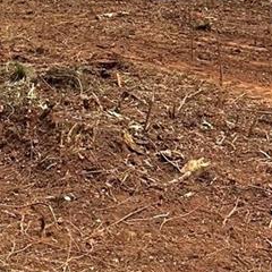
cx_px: -129
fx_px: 1209
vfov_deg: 12.8
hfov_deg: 12.3
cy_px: 97
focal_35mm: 136
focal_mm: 6.86
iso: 80
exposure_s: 1/5263
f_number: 1.78
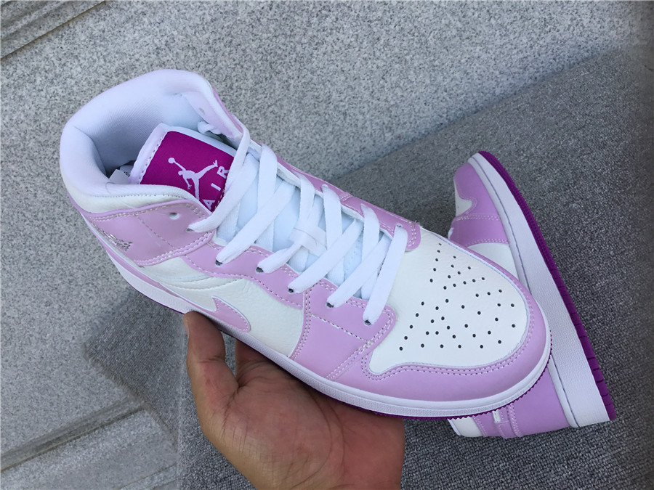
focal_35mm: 31
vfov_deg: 45.4
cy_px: 245
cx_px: 327
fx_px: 586
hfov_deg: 58.4
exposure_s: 1/466
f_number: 2.4
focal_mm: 3.3
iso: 25
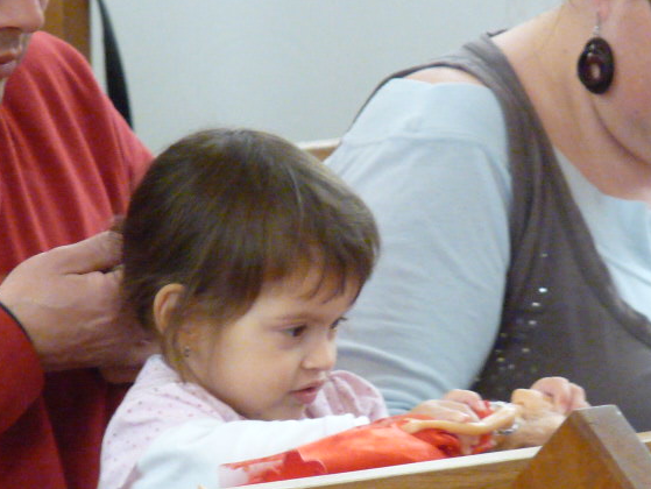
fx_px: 11818
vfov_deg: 2.4
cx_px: 338
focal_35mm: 628
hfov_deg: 3.2
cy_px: 277
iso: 800
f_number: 3.7
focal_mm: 54.4
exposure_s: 1/50
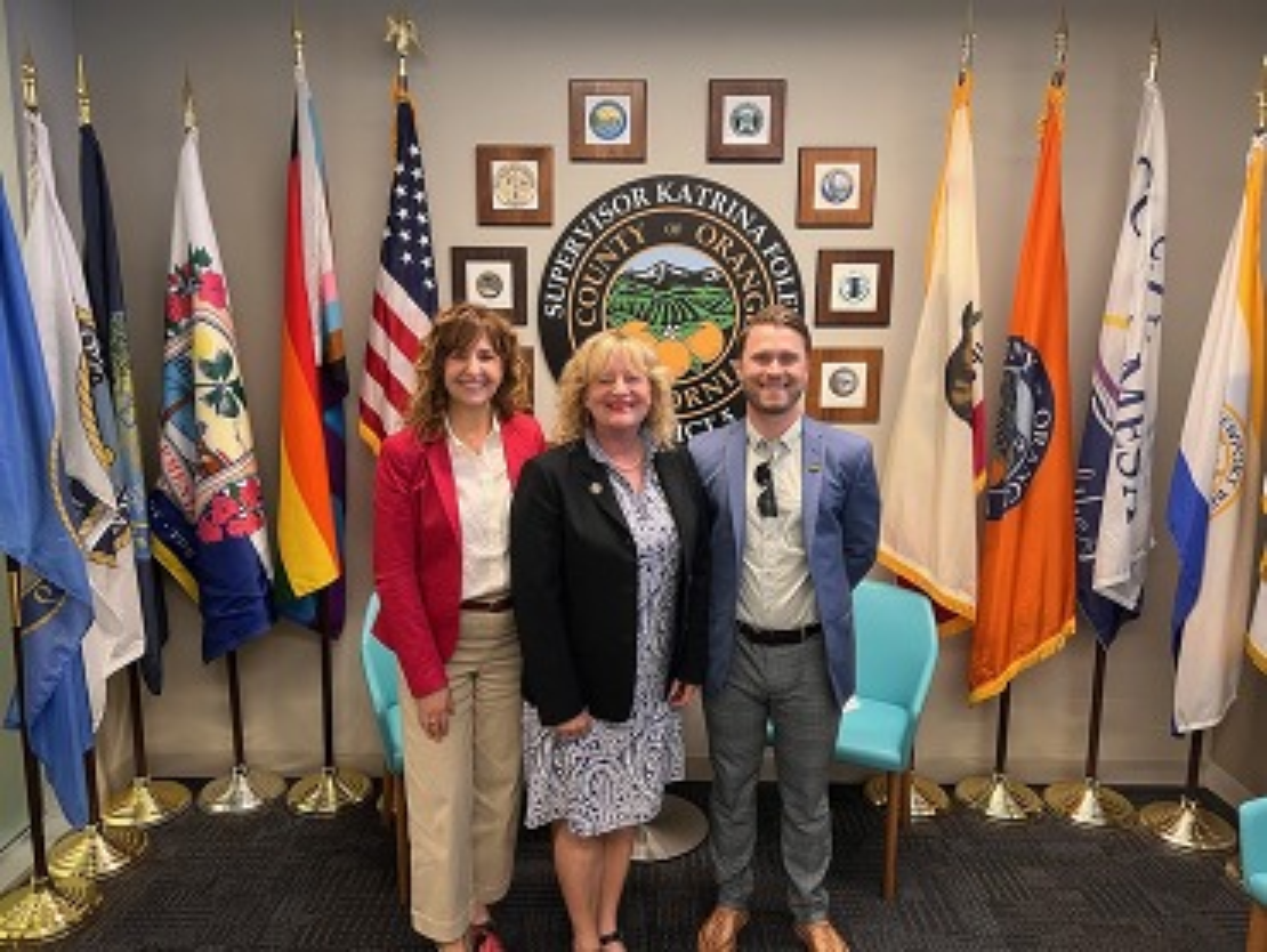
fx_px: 952
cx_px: 634
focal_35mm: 26
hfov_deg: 67.3
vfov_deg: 53.1
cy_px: 476
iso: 160
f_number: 1.5
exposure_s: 1/60
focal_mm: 5.7
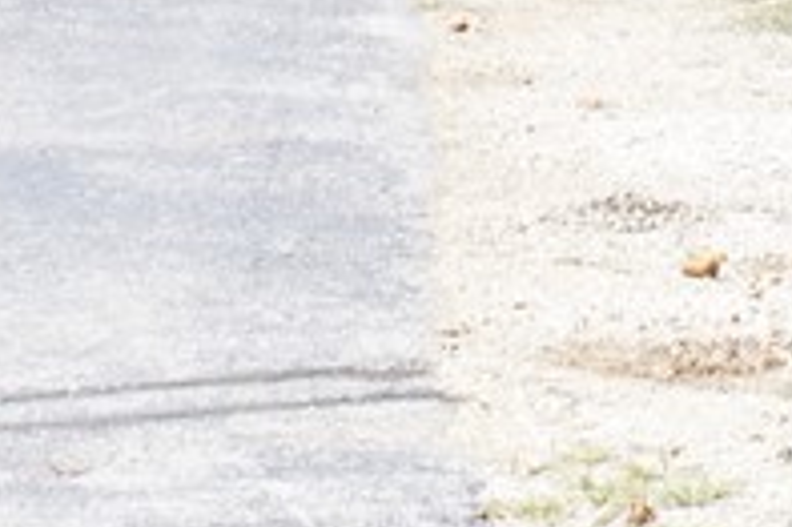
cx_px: 1174
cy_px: -688
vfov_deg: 4.6
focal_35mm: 290
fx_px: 6369
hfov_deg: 7.0
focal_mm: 35
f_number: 5.6
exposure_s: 1/60
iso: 100
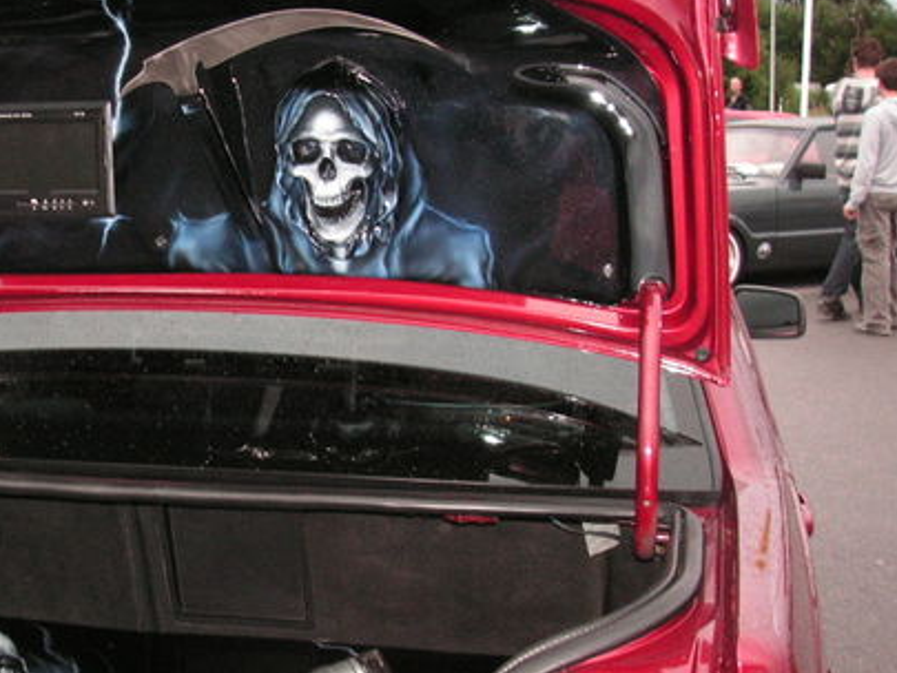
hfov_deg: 31.5
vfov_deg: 24.4
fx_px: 1555
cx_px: 206
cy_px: 372
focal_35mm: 60
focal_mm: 6.3
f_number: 3.3
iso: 160
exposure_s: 1/45
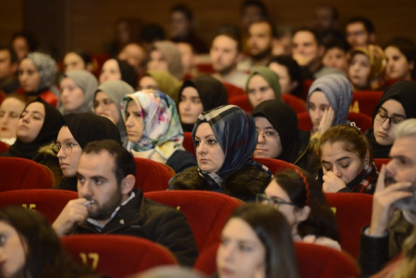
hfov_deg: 10.3
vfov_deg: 6.9
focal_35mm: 200
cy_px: 139
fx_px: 2311
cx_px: 208
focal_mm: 200
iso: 3200
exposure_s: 1/125
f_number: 2.8
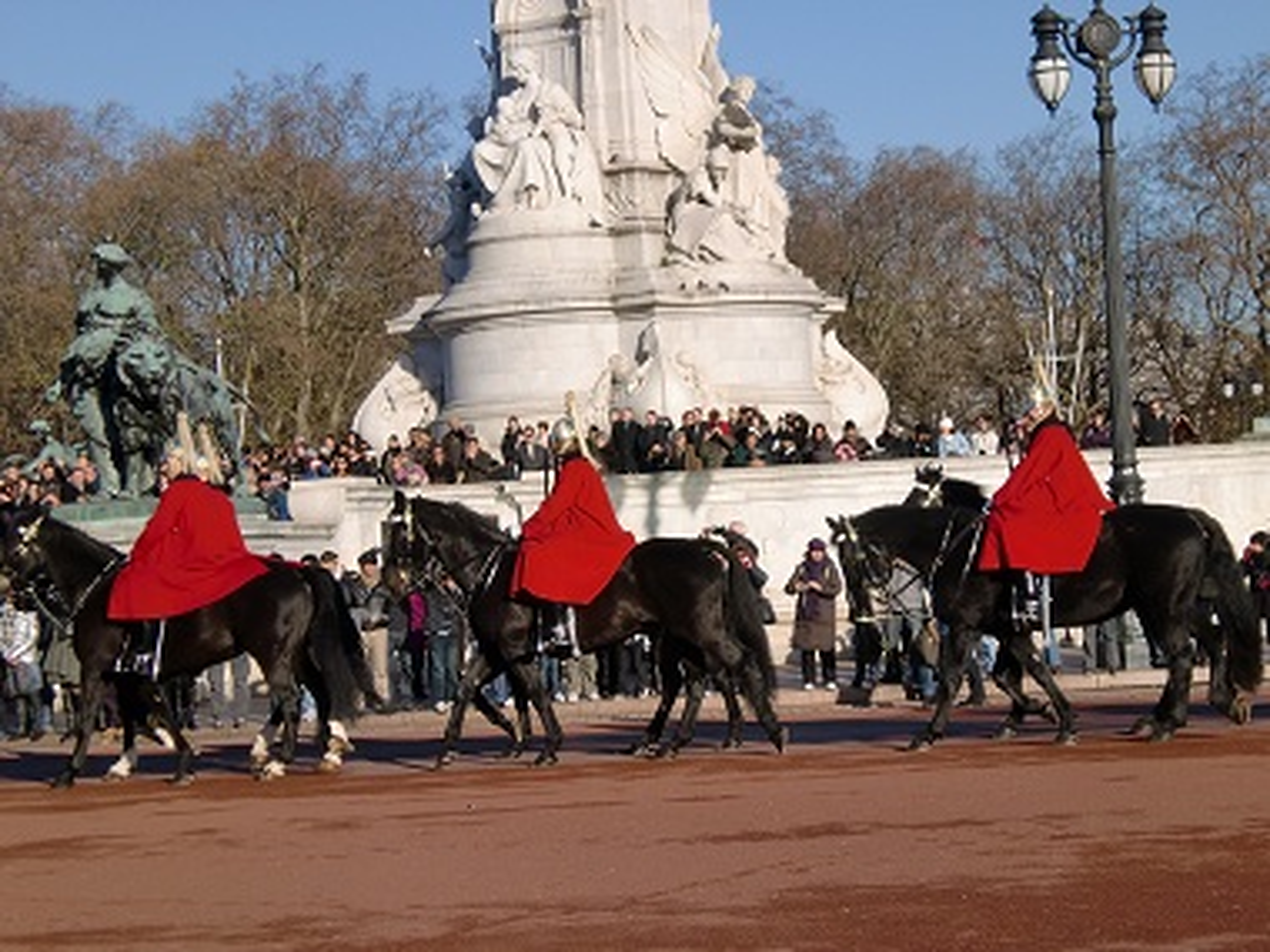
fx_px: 2972
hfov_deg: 24.1
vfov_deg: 18.2
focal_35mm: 81
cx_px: 635
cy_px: 476
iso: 64
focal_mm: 14.49
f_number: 5
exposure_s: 1/500
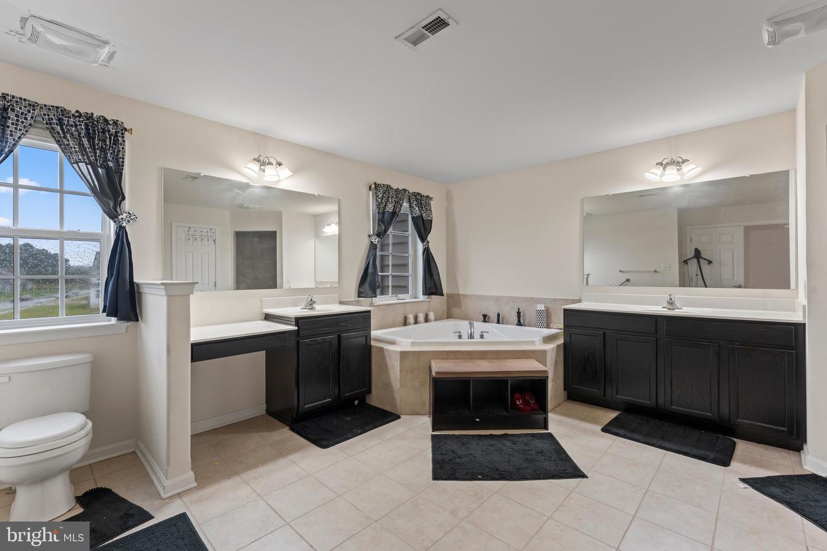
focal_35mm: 16
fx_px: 365
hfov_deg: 97.1
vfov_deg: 74.1
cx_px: 414
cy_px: 276
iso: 400
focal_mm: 15.9
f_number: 9
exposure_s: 1/4
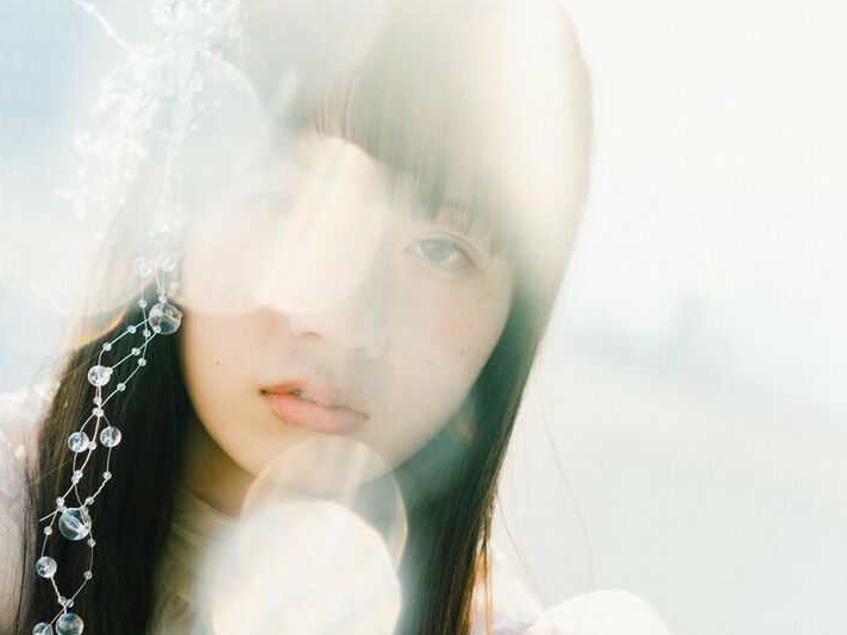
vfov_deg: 18.9
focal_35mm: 78
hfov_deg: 25.0
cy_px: 391
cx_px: 351
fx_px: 1909
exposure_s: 1/500
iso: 100
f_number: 2.8
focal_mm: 55
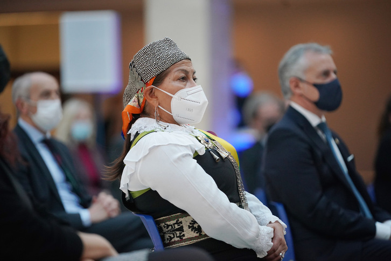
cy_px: 130
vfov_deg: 6.9
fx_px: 2172
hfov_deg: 10.3
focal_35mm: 200
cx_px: 196
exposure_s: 1/1600
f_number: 2.8
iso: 2500
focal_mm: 200
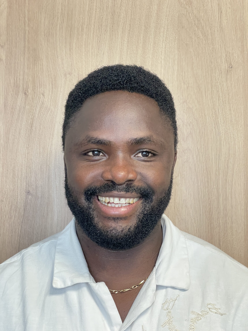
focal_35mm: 52
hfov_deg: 28.0
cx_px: 124
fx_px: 497
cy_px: 166
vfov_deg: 36.8
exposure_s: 1/60
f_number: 2
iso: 250
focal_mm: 6
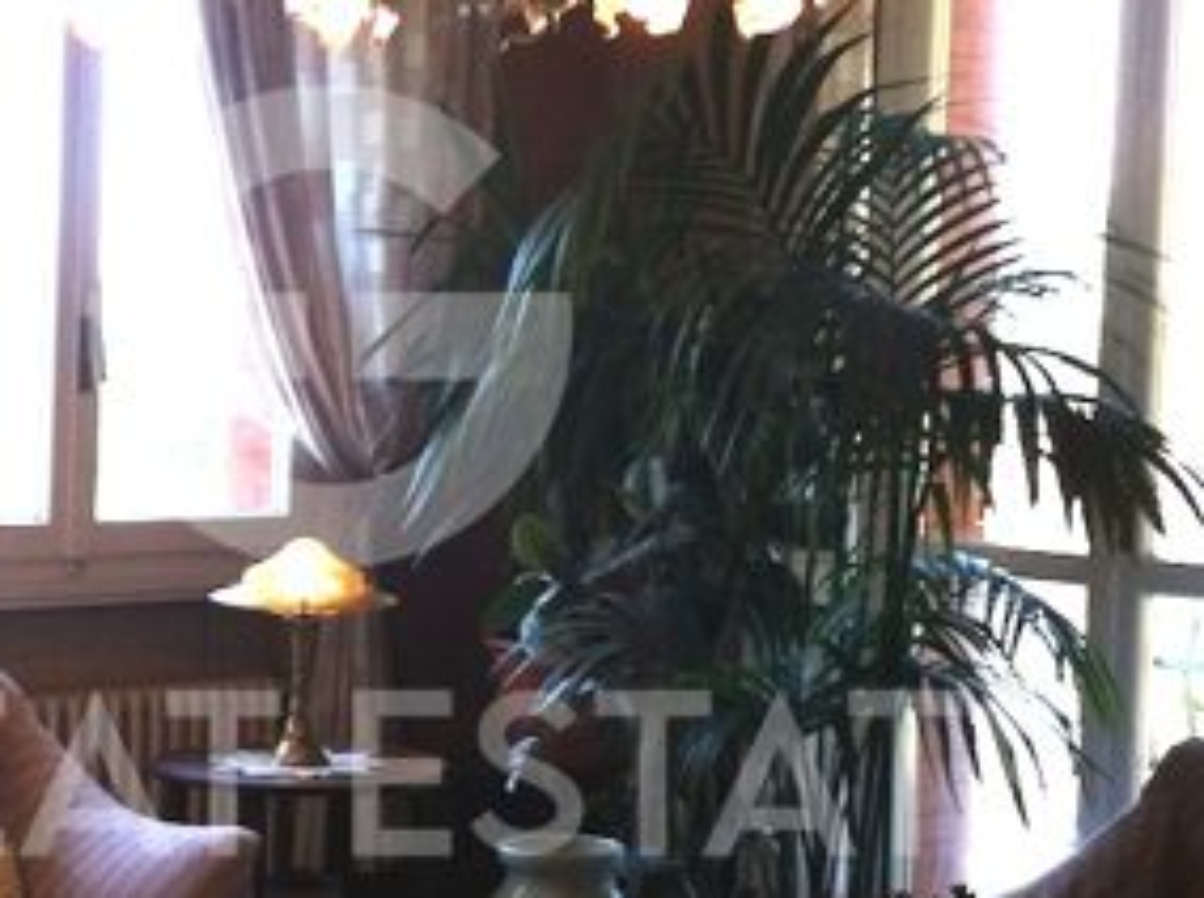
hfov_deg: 22.4
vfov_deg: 16.9
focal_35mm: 87
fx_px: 3021
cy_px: 470
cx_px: 341
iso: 125
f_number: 2.8
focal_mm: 3.85
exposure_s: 1/120
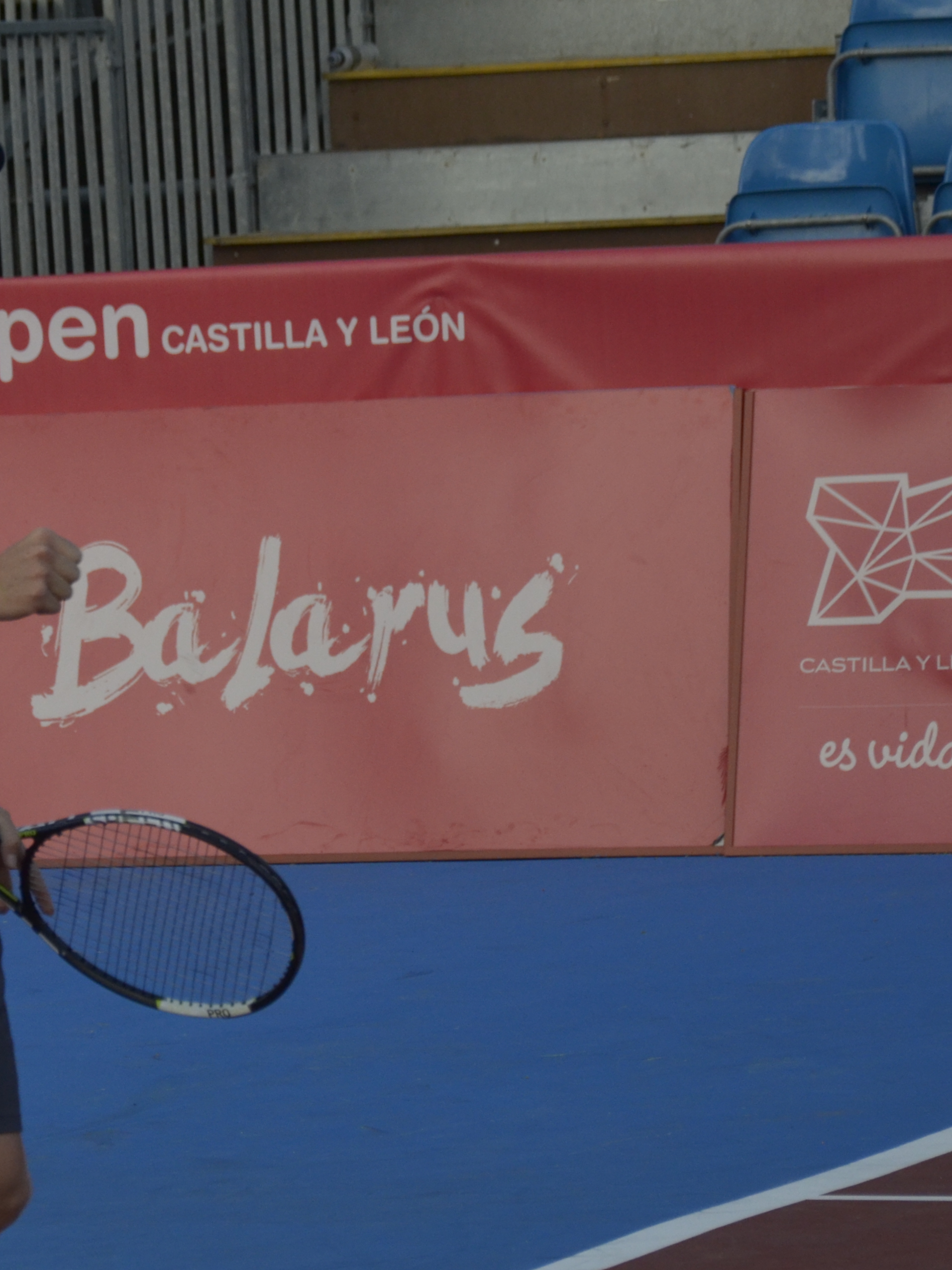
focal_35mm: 292
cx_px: 103
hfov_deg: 5.1
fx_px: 10706
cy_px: 518
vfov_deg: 6.8
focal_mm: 105
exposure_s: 1/2500
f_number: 5.6
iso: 800
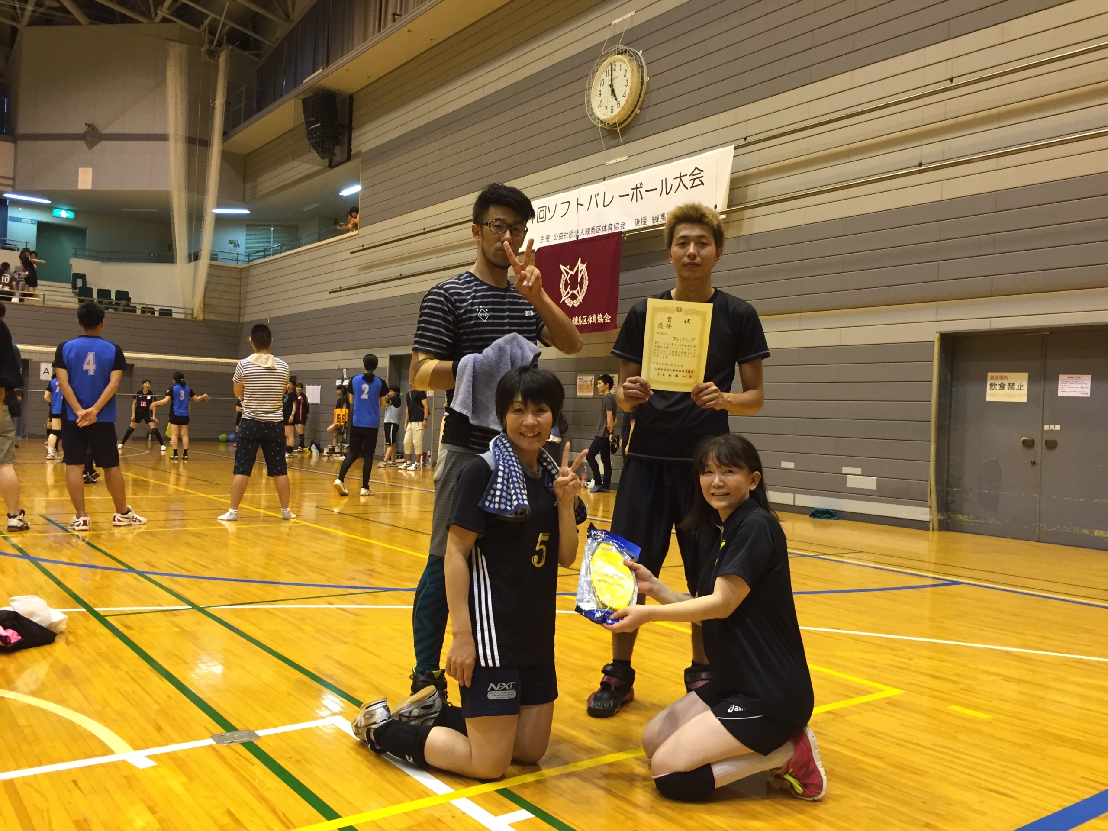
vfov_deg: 48.2
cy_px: 416
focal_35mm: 29
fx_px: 928
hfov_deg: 61.7
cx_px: 554
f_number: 2.2
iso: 125
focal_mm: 4.15
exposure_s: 1/30
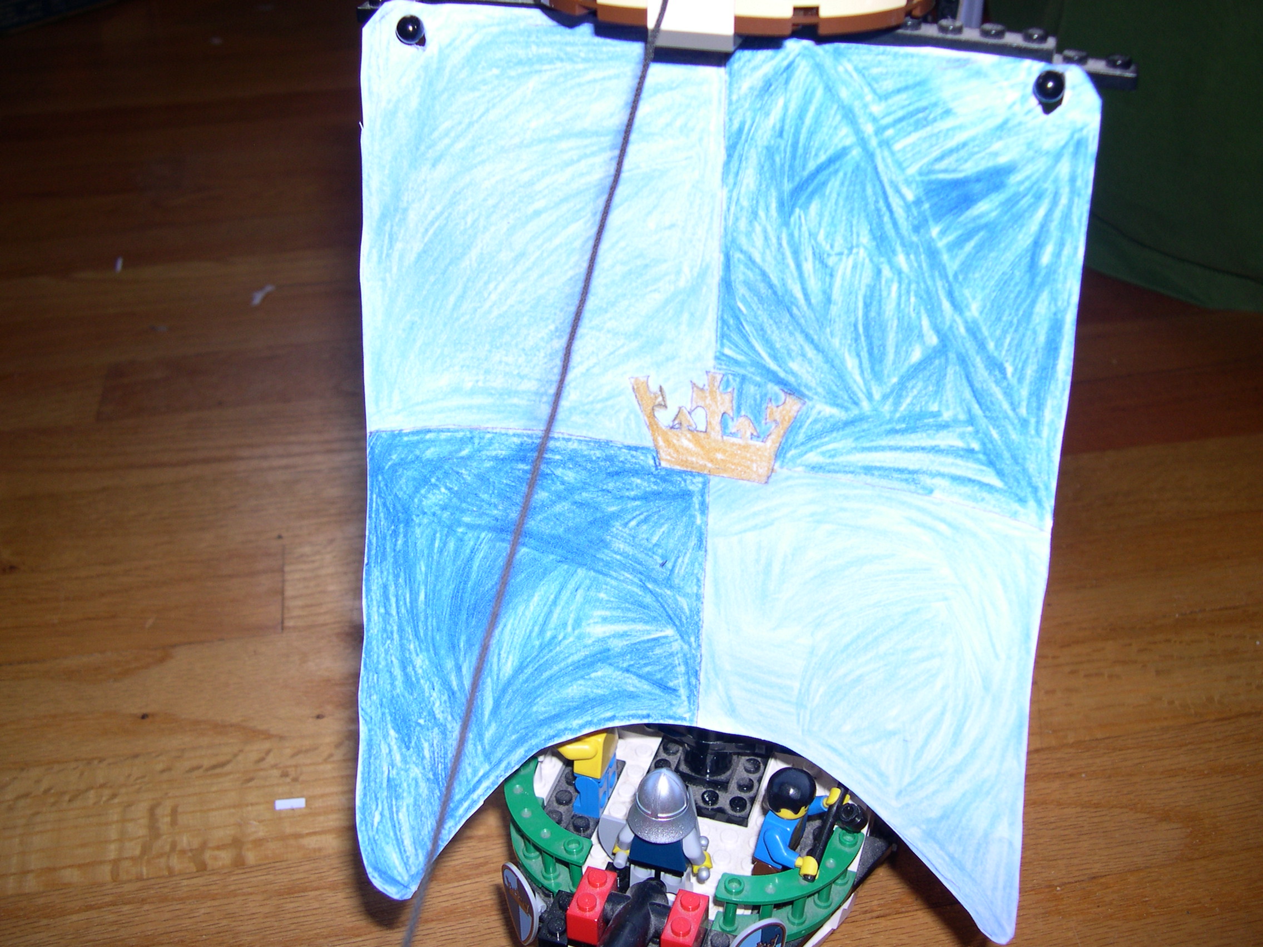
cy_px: 474
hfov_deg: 49.0
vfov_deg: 37.7
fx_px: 1386
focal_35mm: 38
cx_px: 632
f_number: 2.8
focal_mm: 8
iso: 100
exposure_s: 1/60
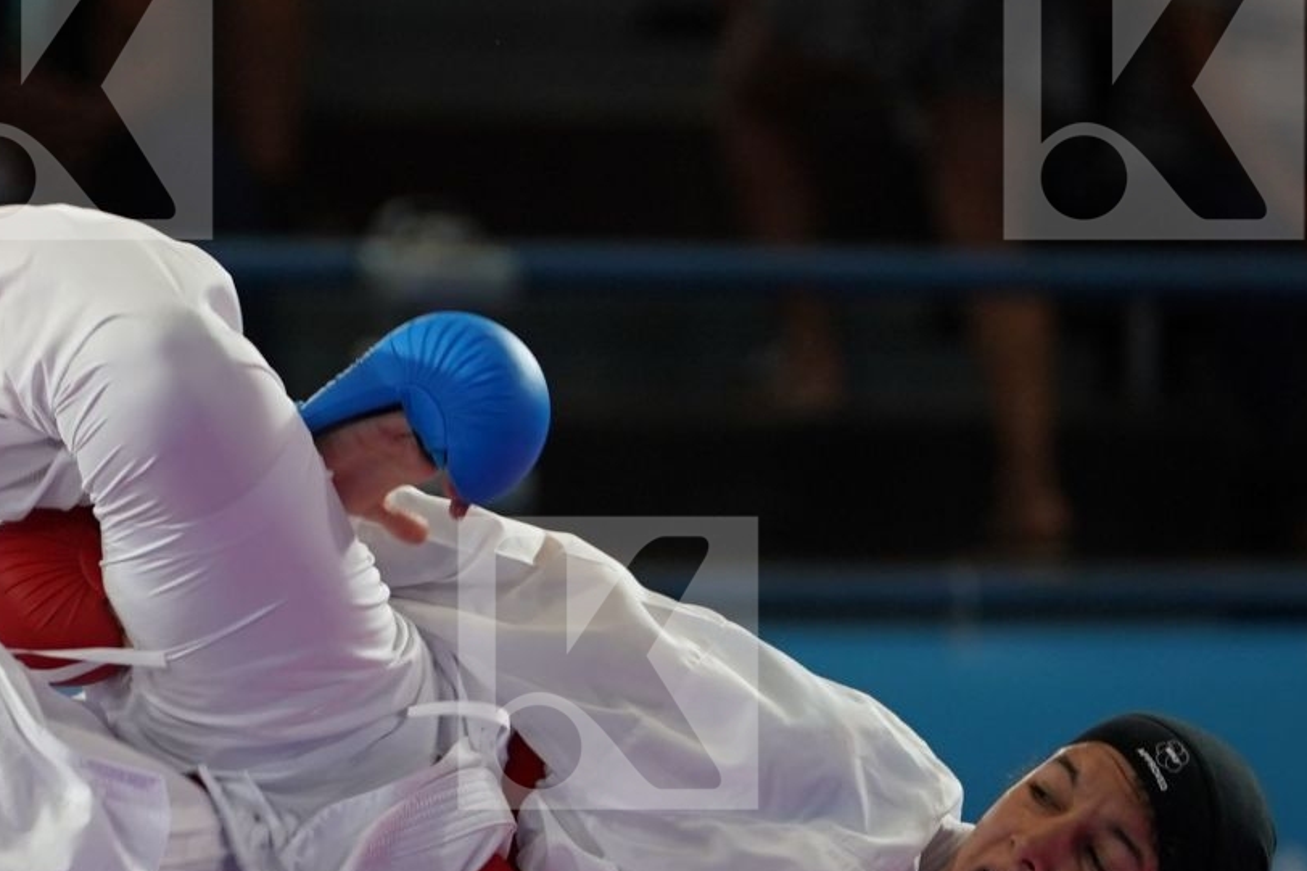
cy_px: 663
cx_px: 63
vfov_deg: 2.5
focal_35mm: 539
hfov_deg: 3.8
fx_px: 19563
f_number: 2.8
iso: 500
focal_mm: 162
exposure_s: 1/500
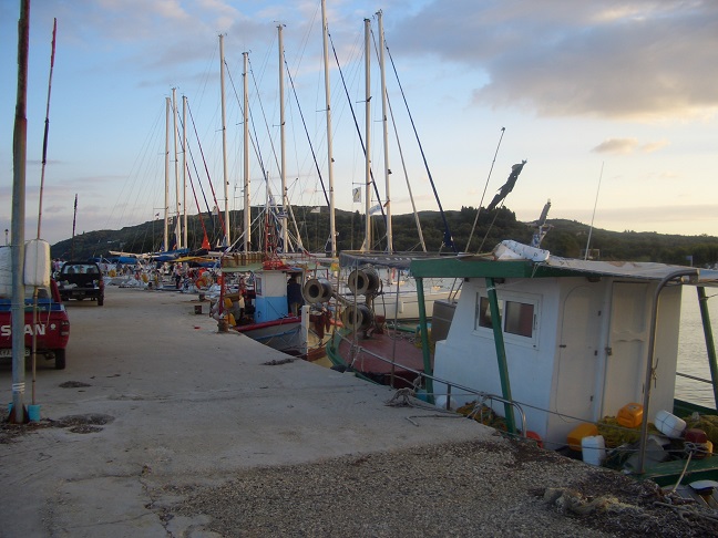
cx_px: 359
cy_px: 269
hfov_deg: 52.6
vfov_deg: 40.7
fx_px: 726
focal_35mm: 35
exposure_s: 1/250
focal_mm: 5.8
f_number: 2.6
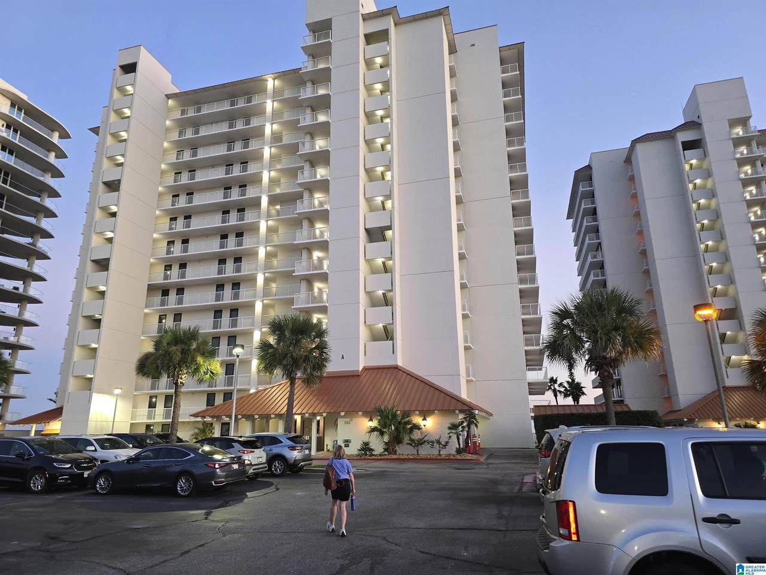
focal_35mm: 23
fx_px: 509
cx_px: 383
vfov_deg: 58.9
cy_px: 288
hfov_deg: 73.9
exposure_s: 1/24
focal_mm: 6.3
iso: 125
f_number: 1.7
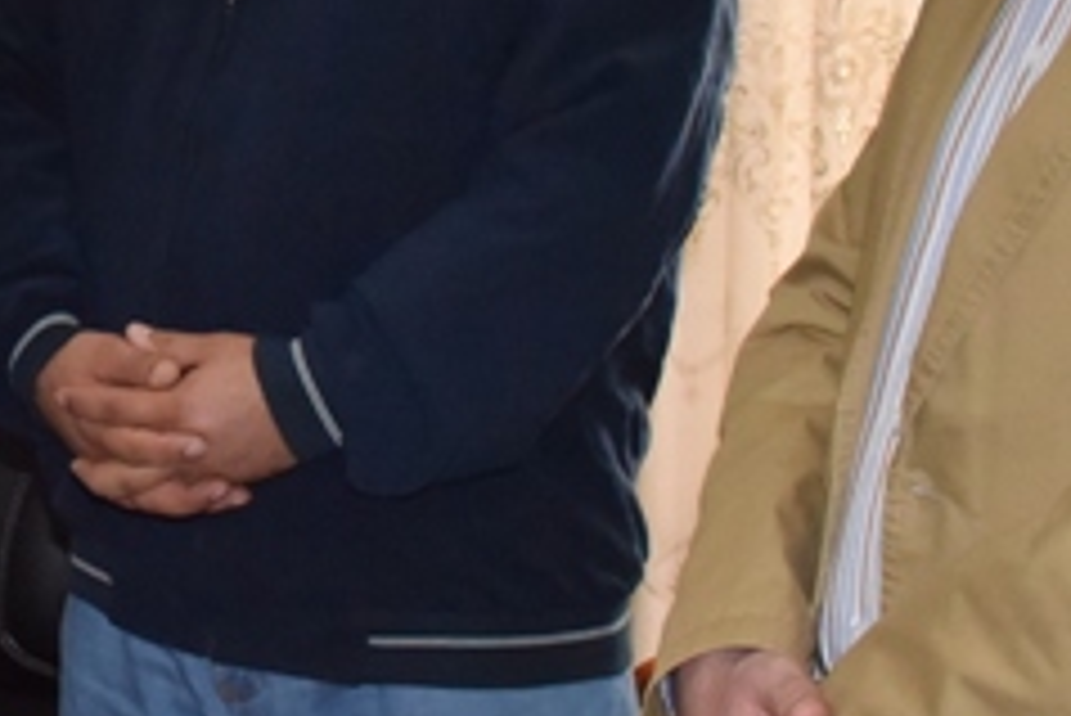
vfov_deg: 10.6
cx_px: -441
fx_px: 3840
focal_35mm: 129
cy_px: 7
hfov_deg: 14.9
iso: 2500
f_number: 8
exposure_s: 1/250
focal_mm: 30
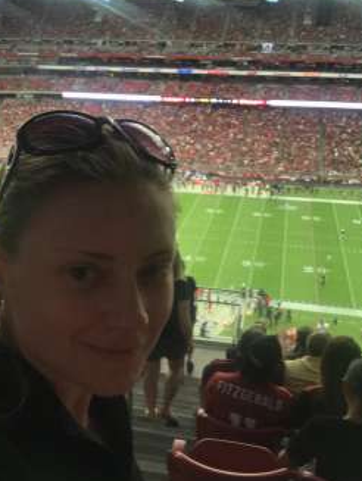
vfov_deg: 47.7
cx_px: 157
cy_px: 276
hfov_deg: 36.8
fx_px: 543
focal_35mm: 39
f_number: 2.2
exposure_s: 1/43
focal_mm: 2.87
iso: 25
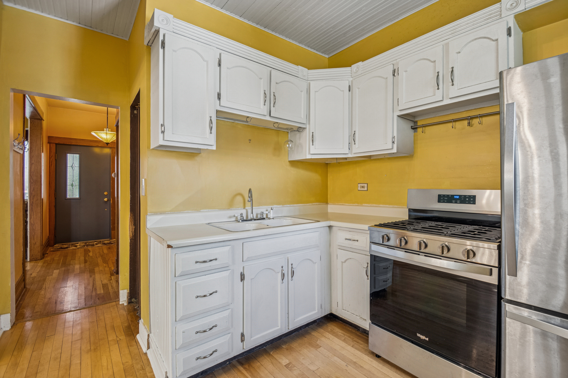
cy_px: 189
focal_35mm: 15
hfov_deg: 100.4
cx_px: 284
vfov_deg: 77.2
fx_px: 236
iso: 400
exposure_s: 1/13
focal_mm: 10
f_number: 8
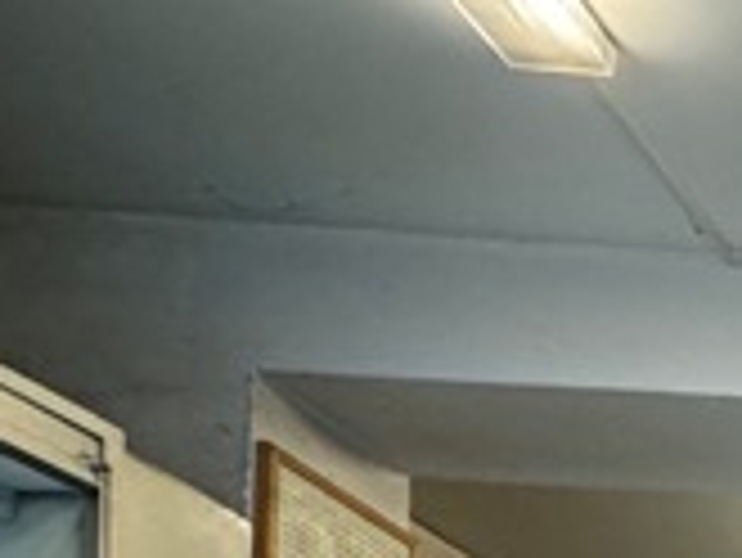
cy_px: 1197
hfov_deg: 17.6
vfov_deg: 15.7
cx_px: 1560
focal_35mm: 68
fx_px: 1459
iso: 250
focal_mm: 2.22
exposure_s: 1/50
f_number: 2.2
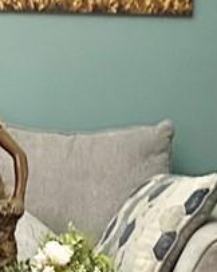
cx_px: 159
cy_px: 206
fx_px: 1608
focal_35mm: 200
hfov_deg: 7.7
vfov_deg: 9.6
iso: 500
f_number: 1.5
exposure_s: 1/60
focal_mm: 5.7
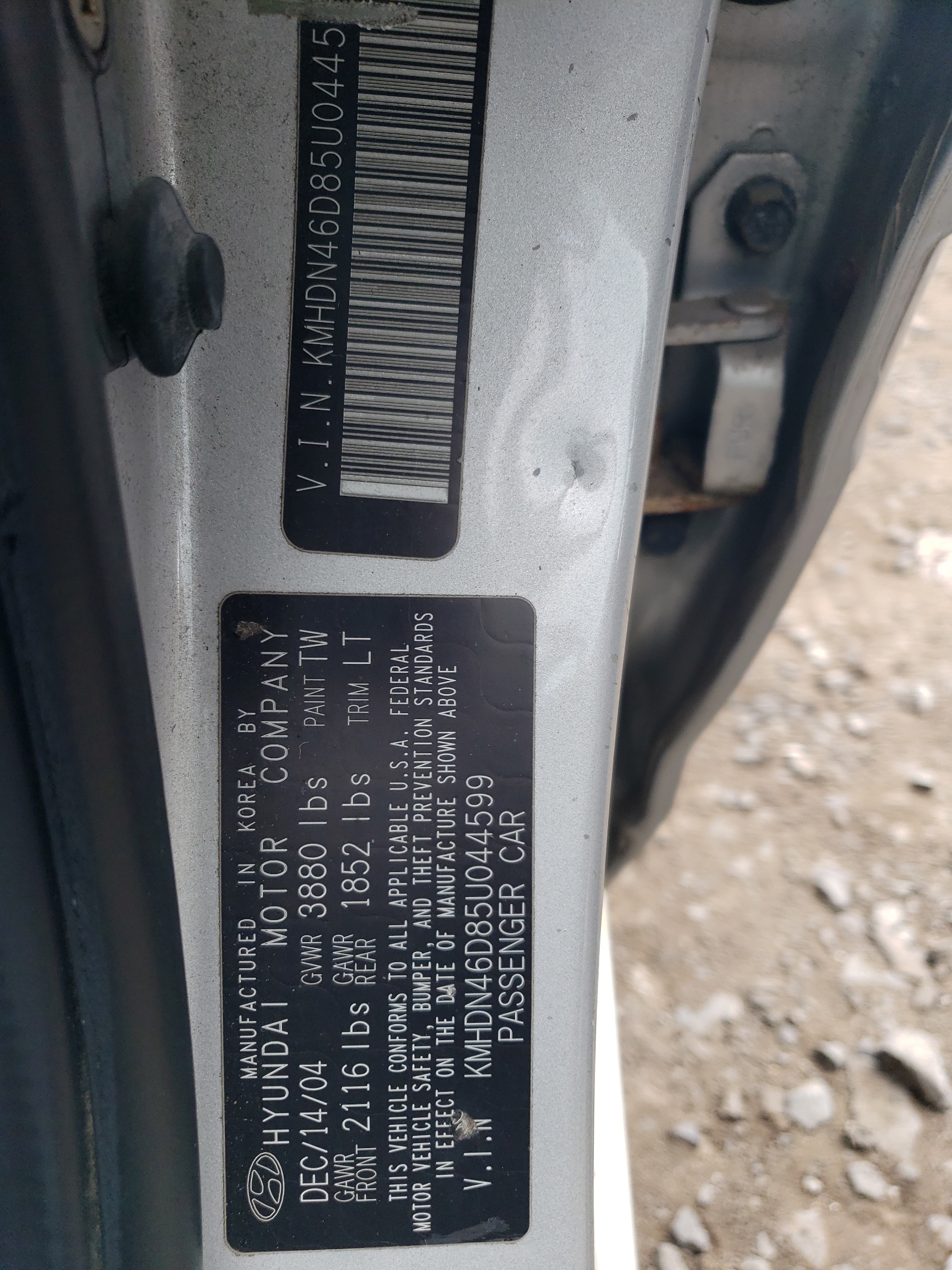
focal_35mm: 26
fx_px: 953
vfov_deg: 67.3
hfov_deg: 53.1
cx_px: 476
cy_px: 635
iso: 50
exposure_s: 1/233
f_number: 1.5
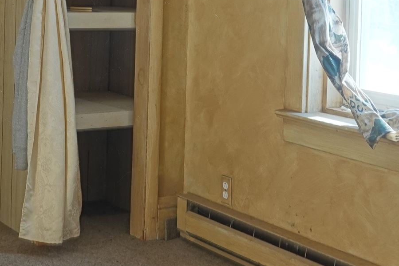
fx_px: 909
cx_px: 120
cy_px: -6
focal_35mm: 82
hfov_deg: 24.6
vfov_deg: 16.3
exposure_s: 1/30
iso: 125
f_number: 2.5
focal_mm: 8.8
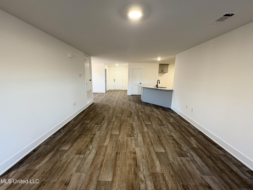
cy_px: 95
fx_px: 102
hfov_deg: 102.1
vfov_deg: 85.7
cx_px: 126
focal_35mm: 14
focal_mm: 2.22
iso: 250
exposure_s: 1/60
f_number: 2.2
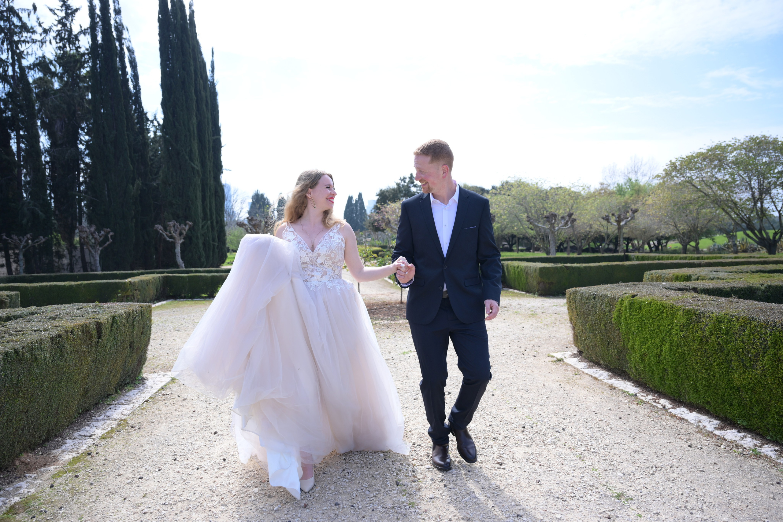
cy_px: 261
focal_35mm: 24
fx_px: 522
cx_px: 392
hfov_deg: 73.7
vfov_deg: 53.2
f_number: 3.5
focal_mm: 24
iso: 125
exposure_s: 1/800
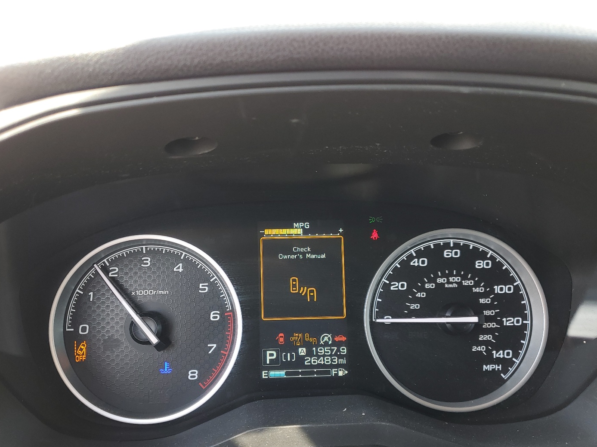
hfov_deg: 59.9
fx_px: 517
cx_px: 285
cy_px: 246
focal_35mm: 30
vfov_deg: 46.7
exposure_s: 1/156
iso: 50
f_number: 1.5
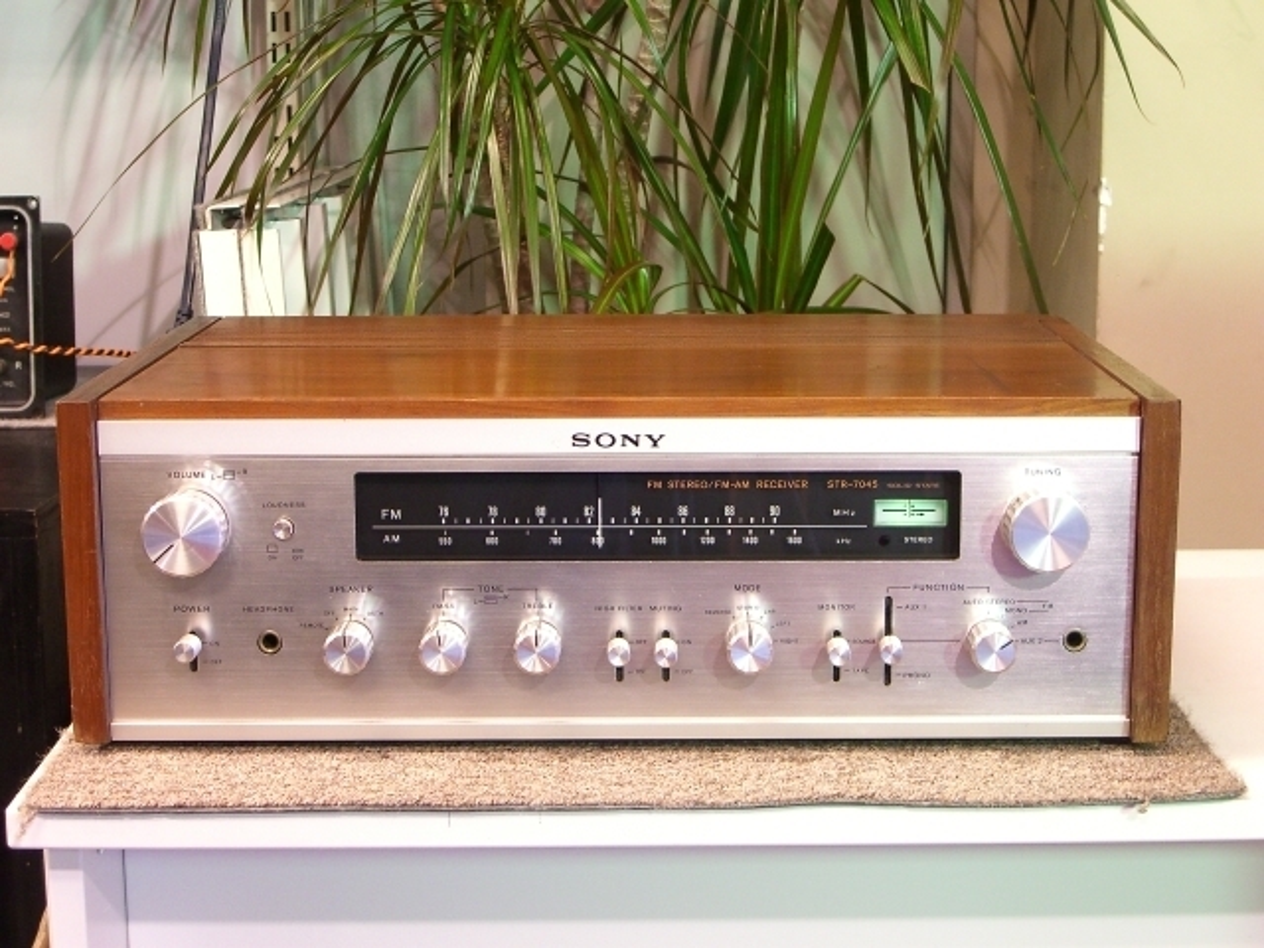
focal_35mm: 68
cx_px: 632
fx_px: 2483
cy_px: 474
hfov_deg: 28.6
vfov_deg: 21.6
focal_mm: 14.2
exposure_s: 1/15
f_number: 4
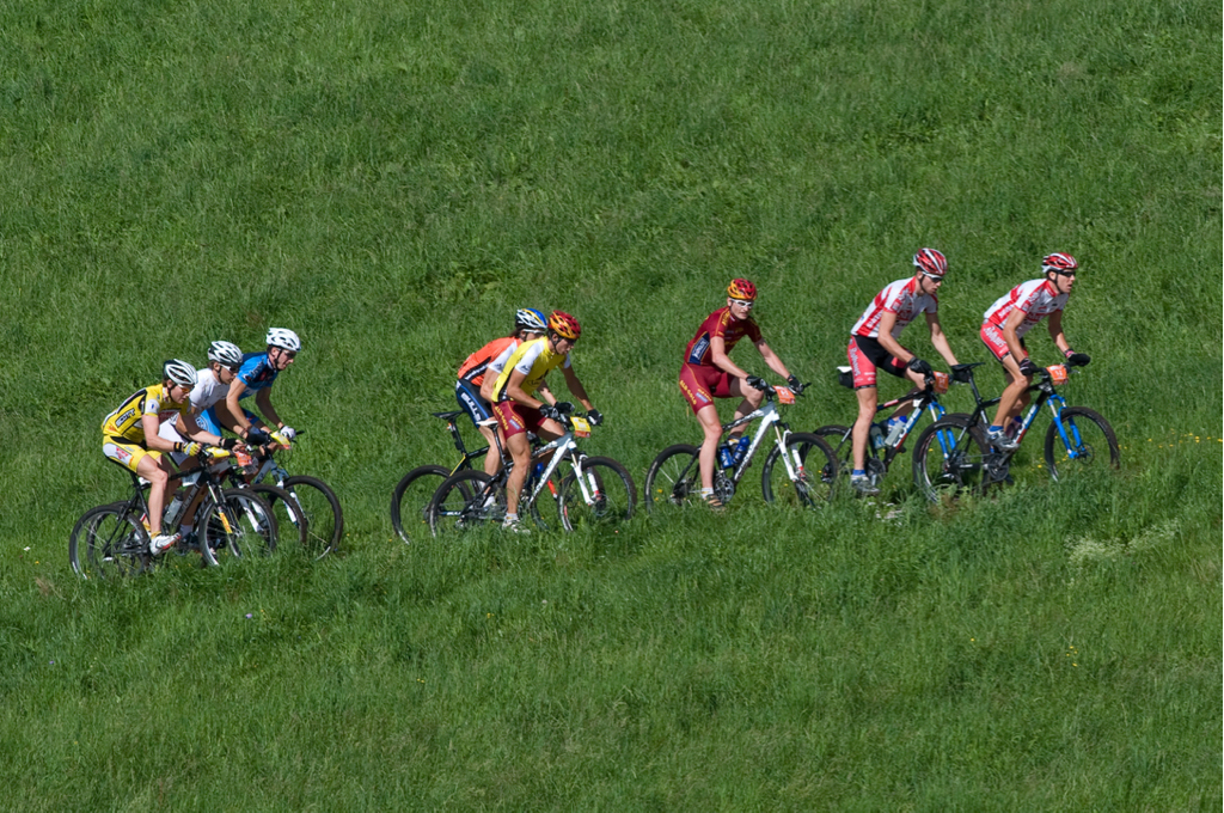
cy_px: 406
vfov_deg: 3.0
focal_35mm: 450
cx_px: 612
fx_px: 15280
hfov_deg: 4.6
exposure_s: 1/400
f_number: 9
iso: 200
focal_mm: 300
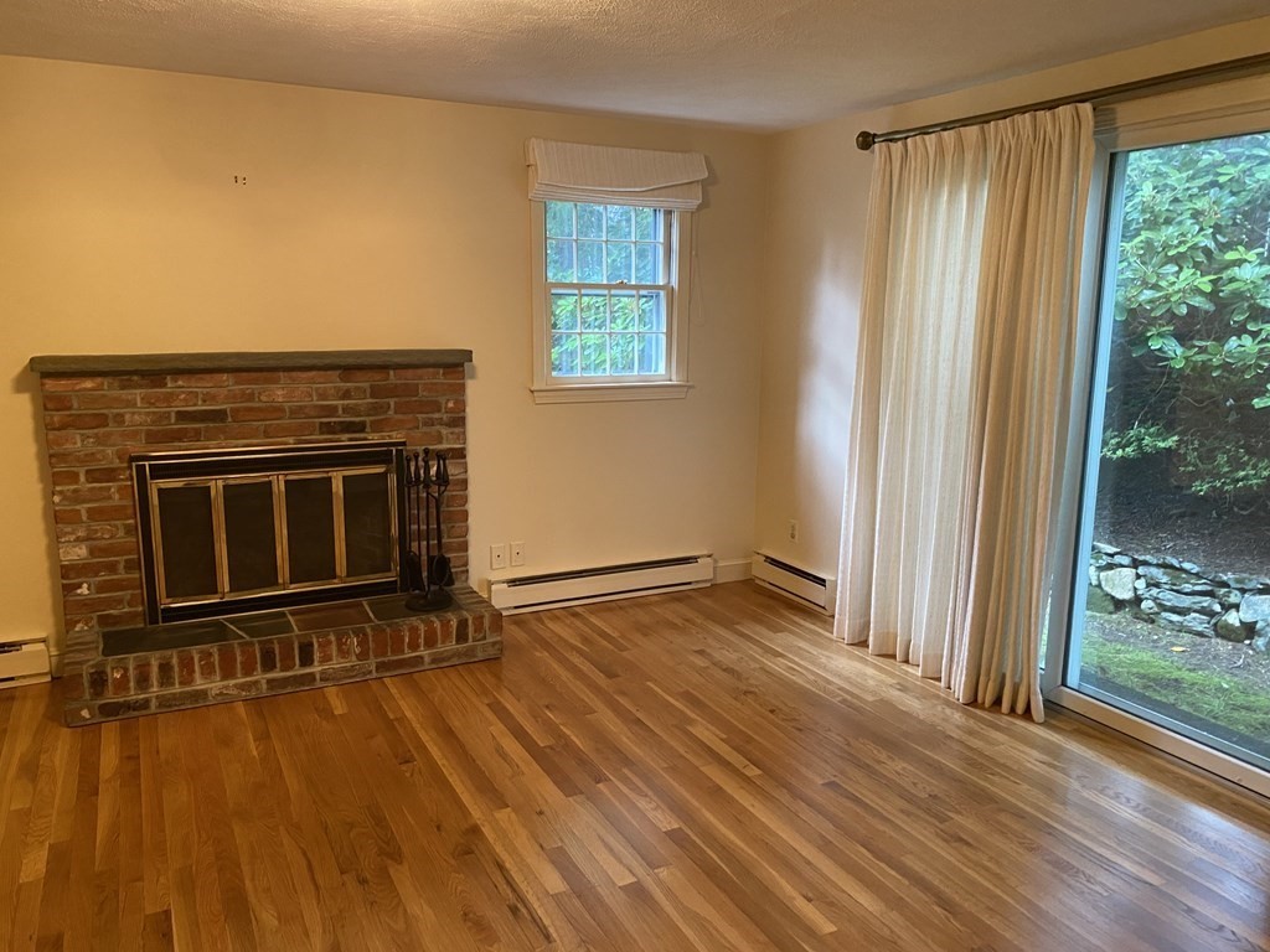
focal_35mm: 26
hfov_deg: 67.3
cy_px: 476
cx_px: 635
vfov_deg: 53.1
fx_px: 954
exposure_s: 1/60
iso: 320
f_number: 1.8
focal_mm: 4.25
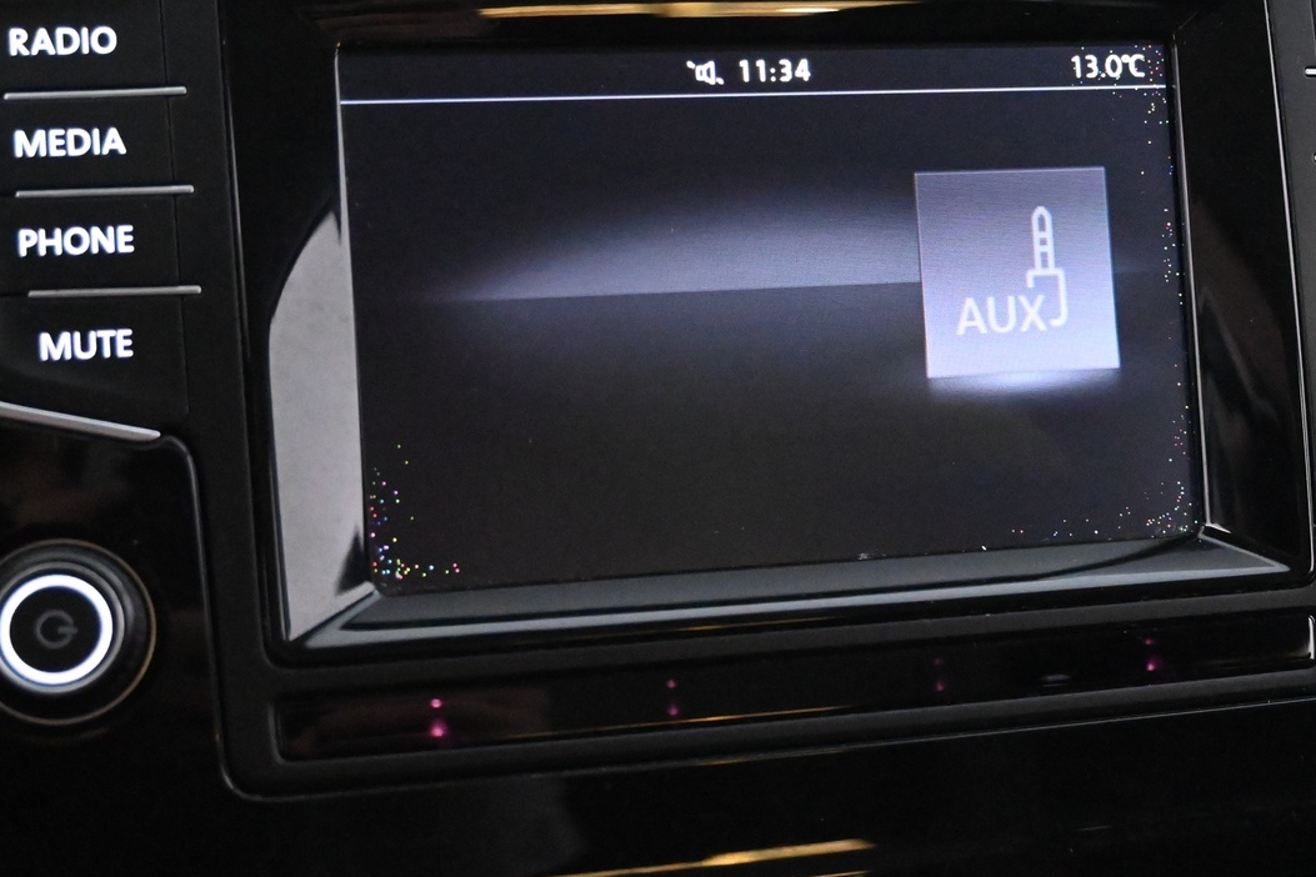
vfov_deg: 22.6
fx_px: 2193
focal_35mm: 60
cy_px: 347
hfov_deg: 33.2
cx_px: 827
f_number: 4.5
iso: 10000
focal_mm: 26
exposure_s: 1/40
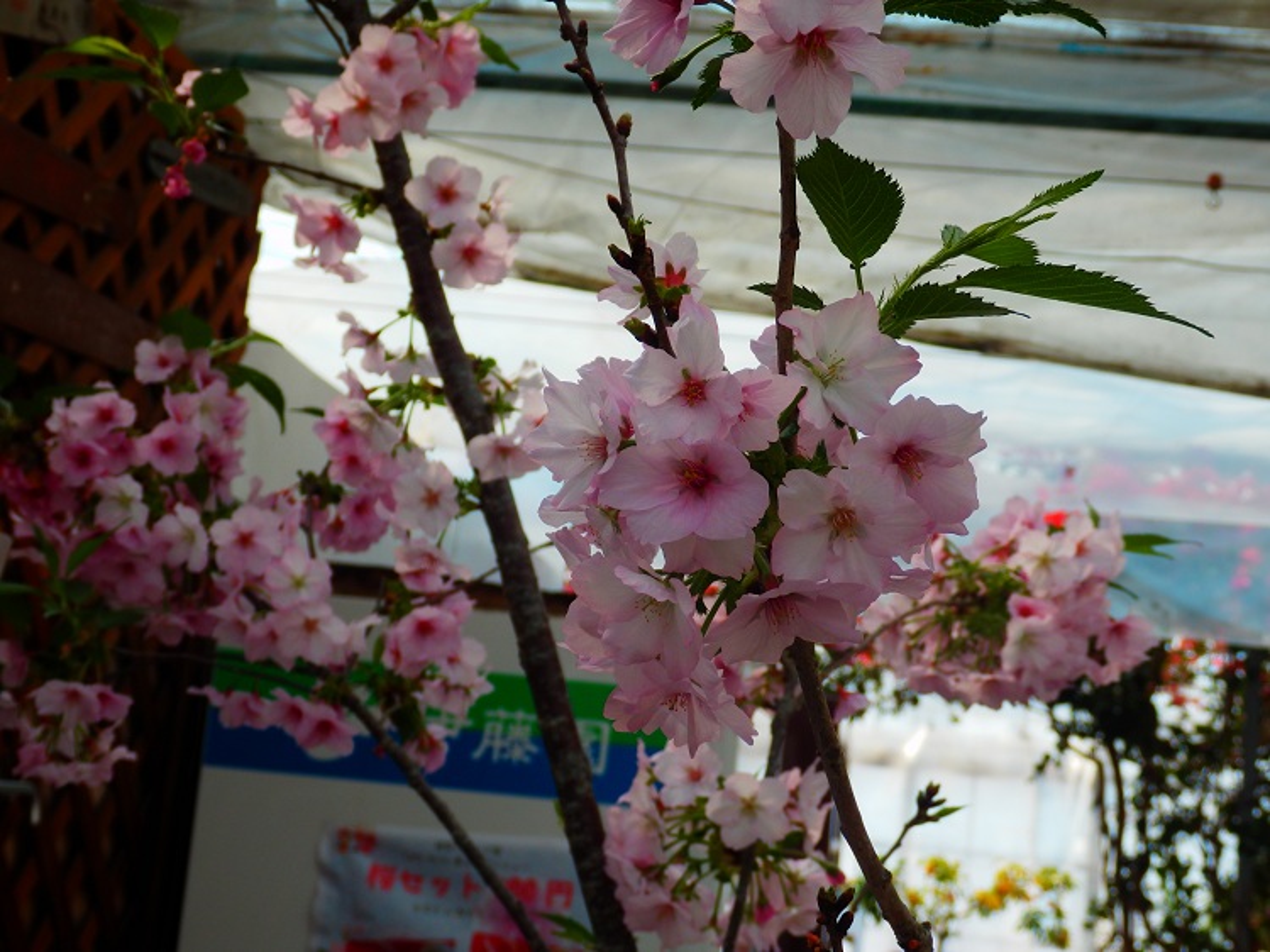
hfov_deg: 35.6
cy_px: 476
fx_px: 1981
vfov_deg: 27.0
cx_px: 635
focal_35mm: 54
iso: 80
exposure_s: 1/250
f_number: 4.1
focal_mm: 9.8
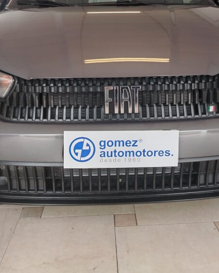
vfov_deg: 42.0
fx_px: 340
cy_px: 56
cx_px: 116
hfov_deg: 35.7
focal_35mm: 42
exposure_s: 1/50
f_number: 1.75
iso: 294
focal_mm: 5.25
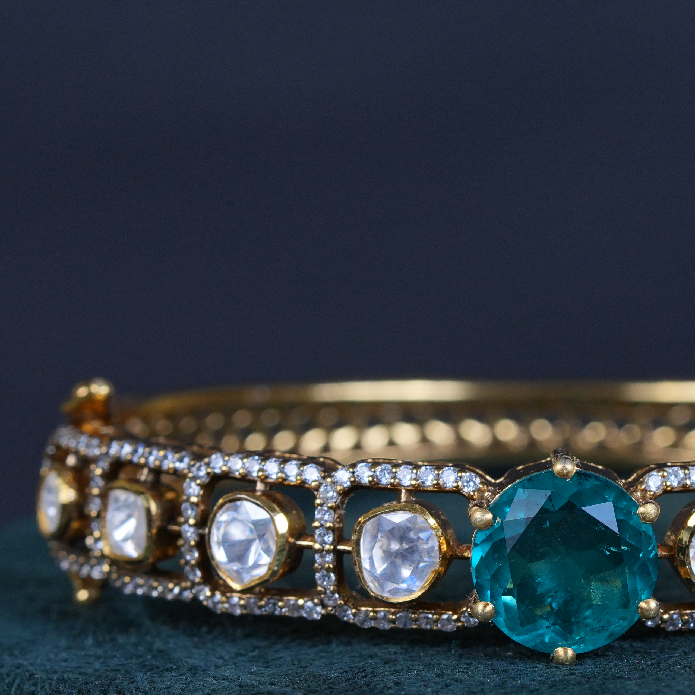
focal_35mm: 213
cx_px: 542
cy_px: 392
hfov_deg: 8.2
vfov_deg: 8.2
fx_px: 4838
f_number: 8
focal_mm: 90
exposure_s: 1/100
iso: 400
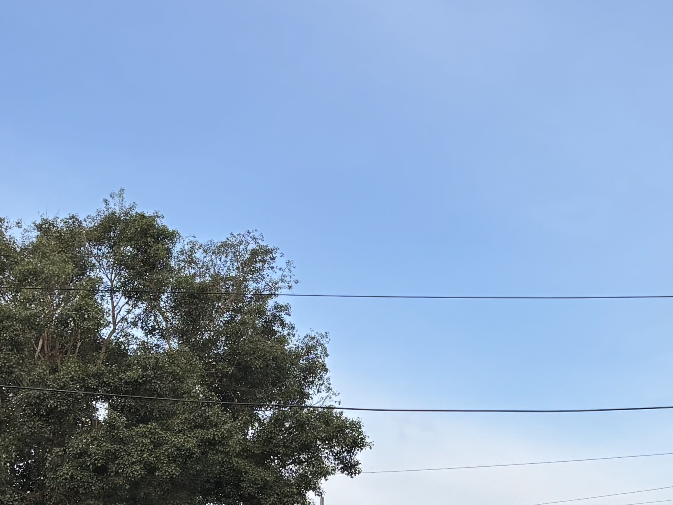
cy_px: 574
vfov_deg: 16.6
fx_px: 1672
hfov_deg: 22.4
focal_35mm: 86
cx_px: 560
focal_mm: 5.96
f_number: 1.6
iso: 50
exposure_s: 1/675
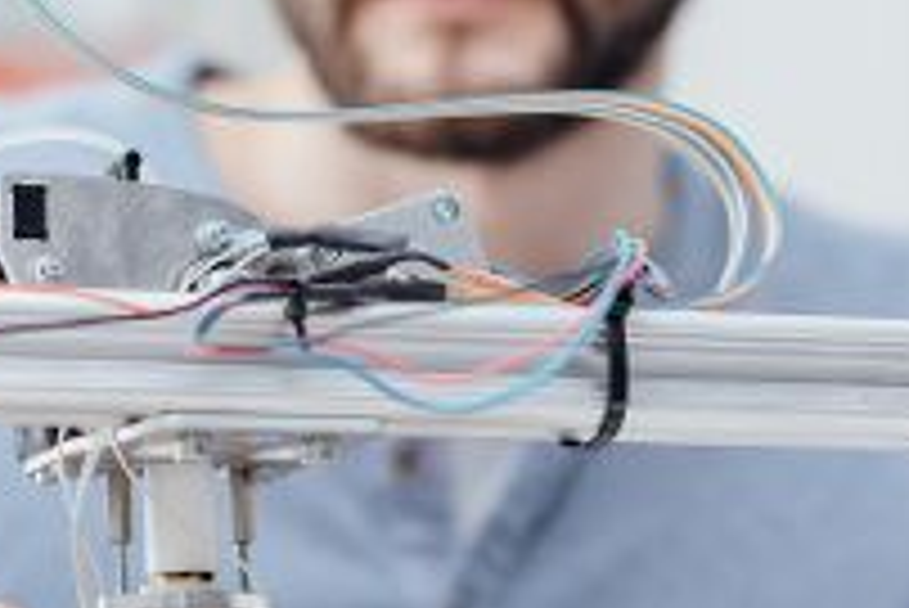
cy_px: 455
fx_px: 4776
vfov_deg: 7.3
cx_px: -63
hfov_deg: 10.7
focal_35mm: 189
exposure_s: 1/125
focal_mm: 85
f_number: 3.5
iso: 100
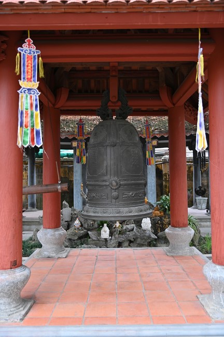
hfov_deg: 42.2
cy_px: 168
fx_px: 290
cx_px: 112
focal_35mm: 31
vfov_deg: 60.3
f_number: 4
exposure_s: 1/50
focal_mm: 31
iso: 100
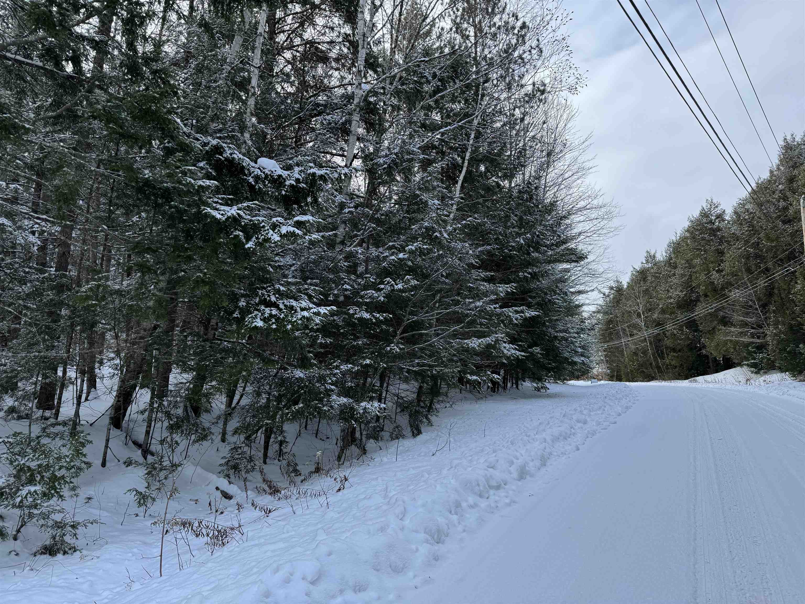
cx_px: 402
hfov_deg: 71.6
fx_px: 558
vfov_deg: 56.8
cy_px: 302
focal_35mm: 24
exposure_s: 1/1094
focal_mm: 6.76
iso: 80
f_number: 1.78
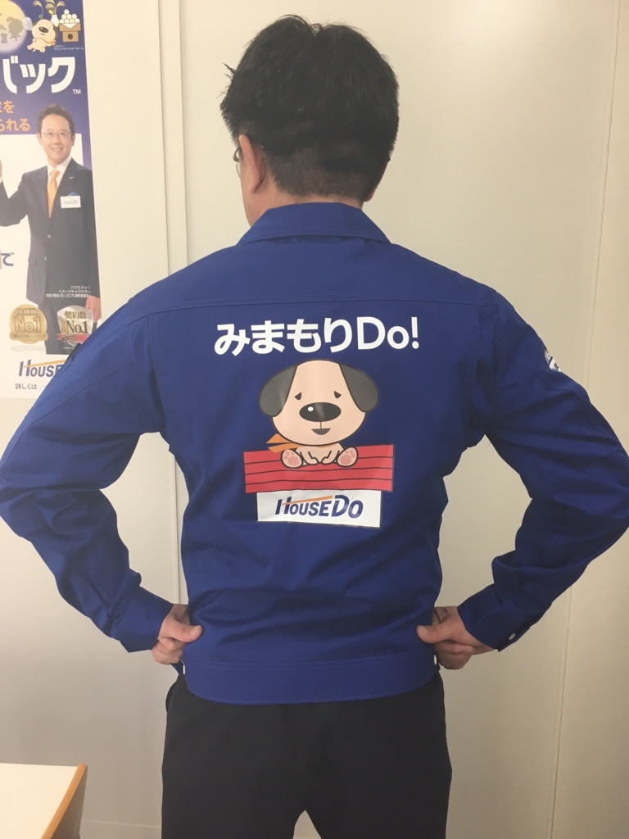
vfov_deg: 61.7
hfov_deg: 48.2
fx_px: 703
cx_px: 314
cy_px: 420
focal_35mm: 29
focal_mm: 4.15
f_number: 2.2
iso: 32
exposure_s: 1/33
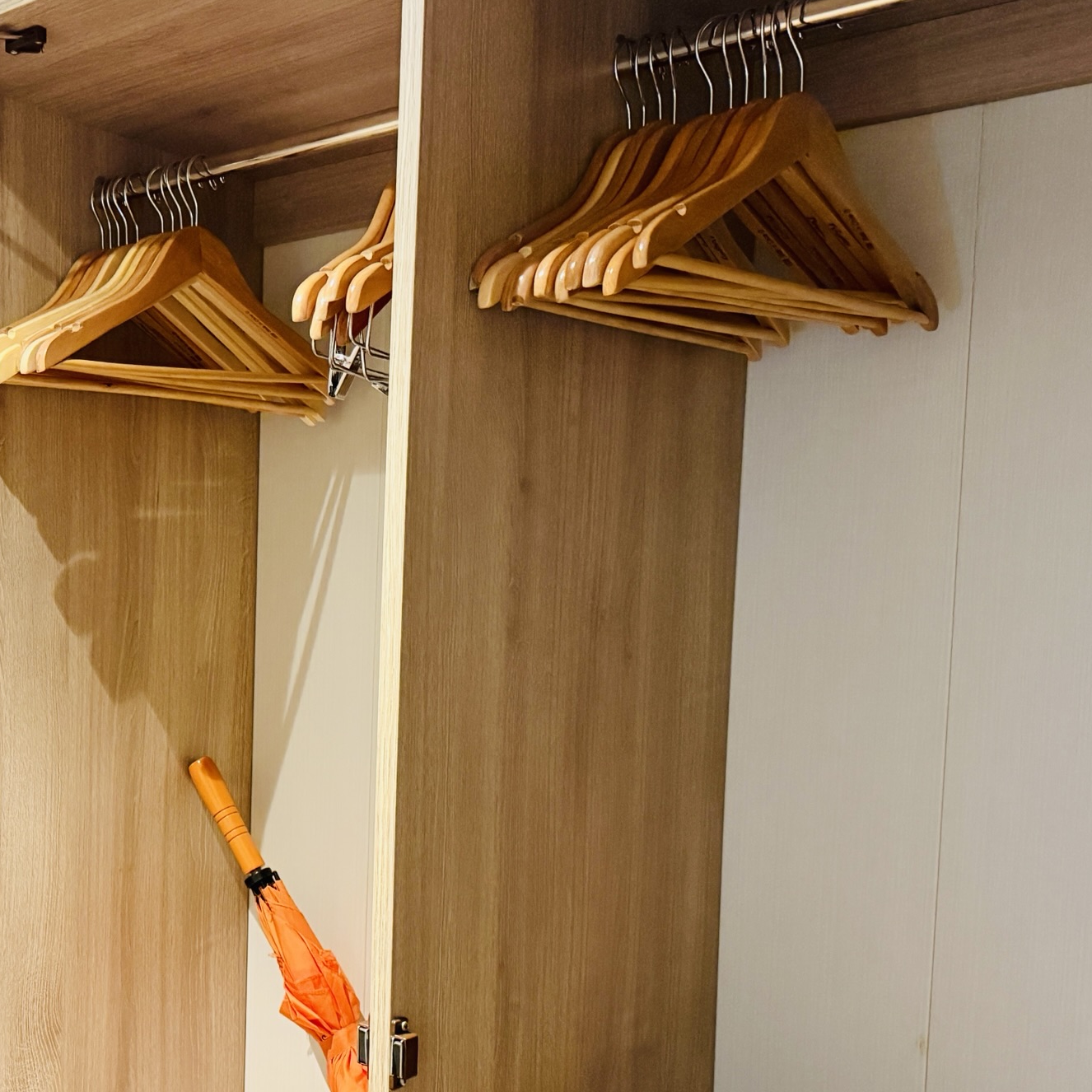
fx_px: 1428
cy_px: 692
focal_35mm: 40
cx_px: 245
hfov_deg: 40.4
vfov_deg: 41.5
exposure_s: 1/40
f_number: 1.78
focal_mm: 6.76
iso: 800
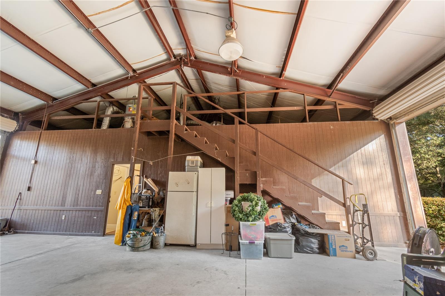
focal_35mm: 15
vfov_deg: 77.3
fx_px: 185
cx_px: 222
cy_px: 148
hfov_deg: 100.4
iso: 500
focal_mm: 10
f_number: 9
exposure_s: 1/2
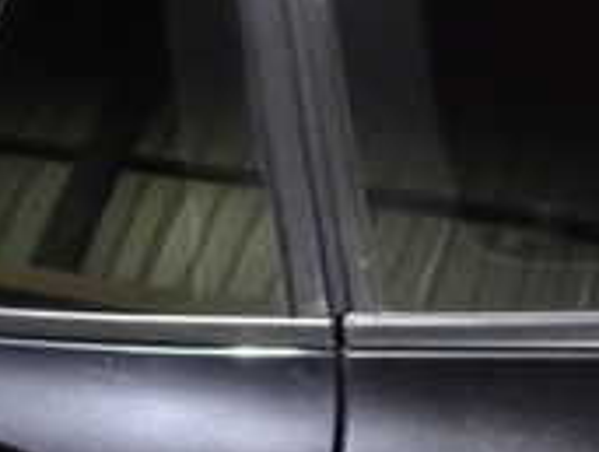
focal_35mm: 105
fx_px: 1821
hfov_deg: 16.9
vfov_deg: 13.9
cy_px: 473
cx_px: -305
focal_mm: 5.4
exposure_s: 1/30
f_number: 2.3
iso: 800
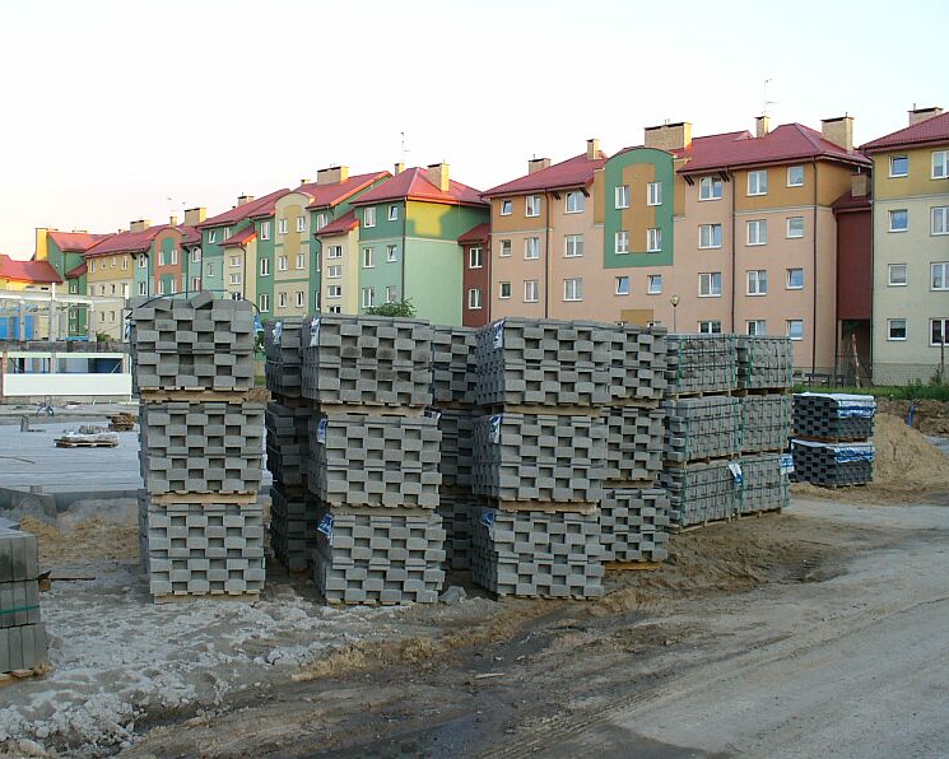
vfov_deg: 34.9
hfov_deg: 42.9
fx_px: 1208
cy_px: 381
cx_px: 452
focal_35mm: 43
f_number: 2.8
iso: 80
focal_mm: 6.1
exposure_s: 1/60
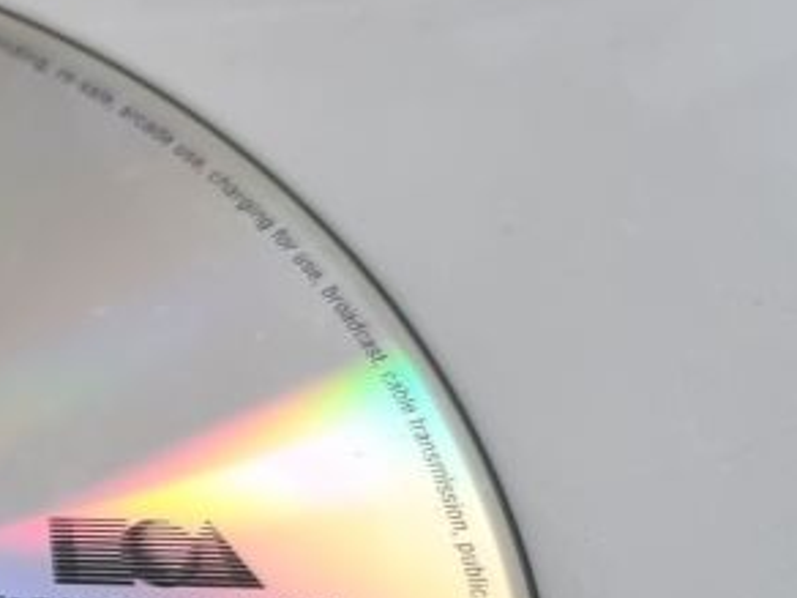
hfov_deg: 19.2
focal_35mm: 89
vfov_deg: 16.0
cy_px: 718
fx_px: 2049
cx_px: -409
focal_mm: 5.4
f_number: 1.8
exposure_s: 1/50
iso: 250
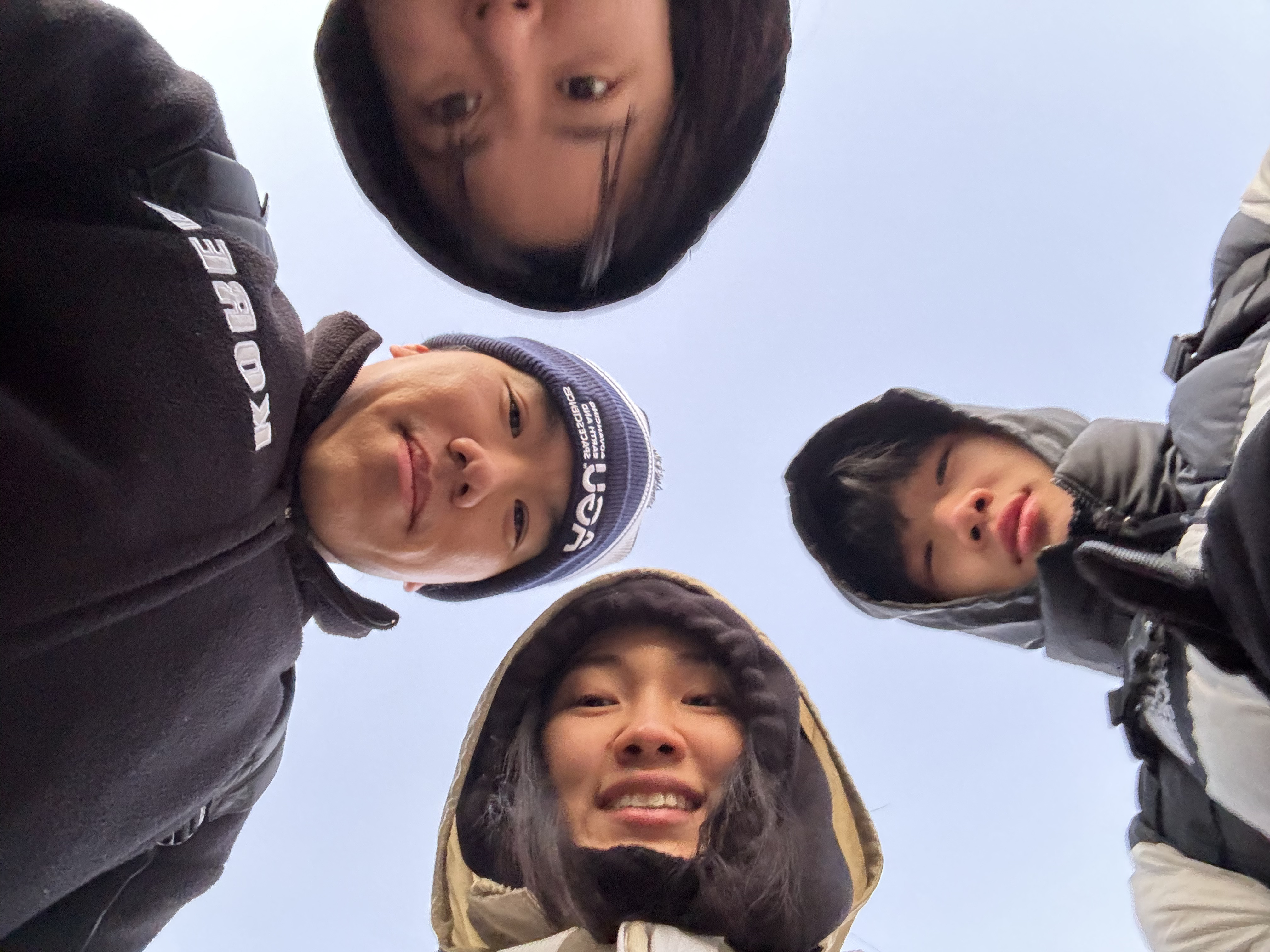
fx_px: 844
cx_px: 635
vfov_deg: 58.9
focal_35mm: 23
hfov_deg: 73.9
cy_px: 476
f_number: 1.9
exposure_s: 1/19
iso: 640
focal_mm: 2.69
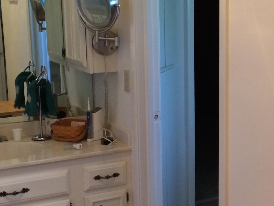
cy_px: 113
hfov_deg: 28.0
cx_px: 213
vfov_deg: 21.6
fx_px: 538
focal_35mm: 68
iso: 320
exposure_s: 1/30
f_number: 2.2
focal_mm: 4.15
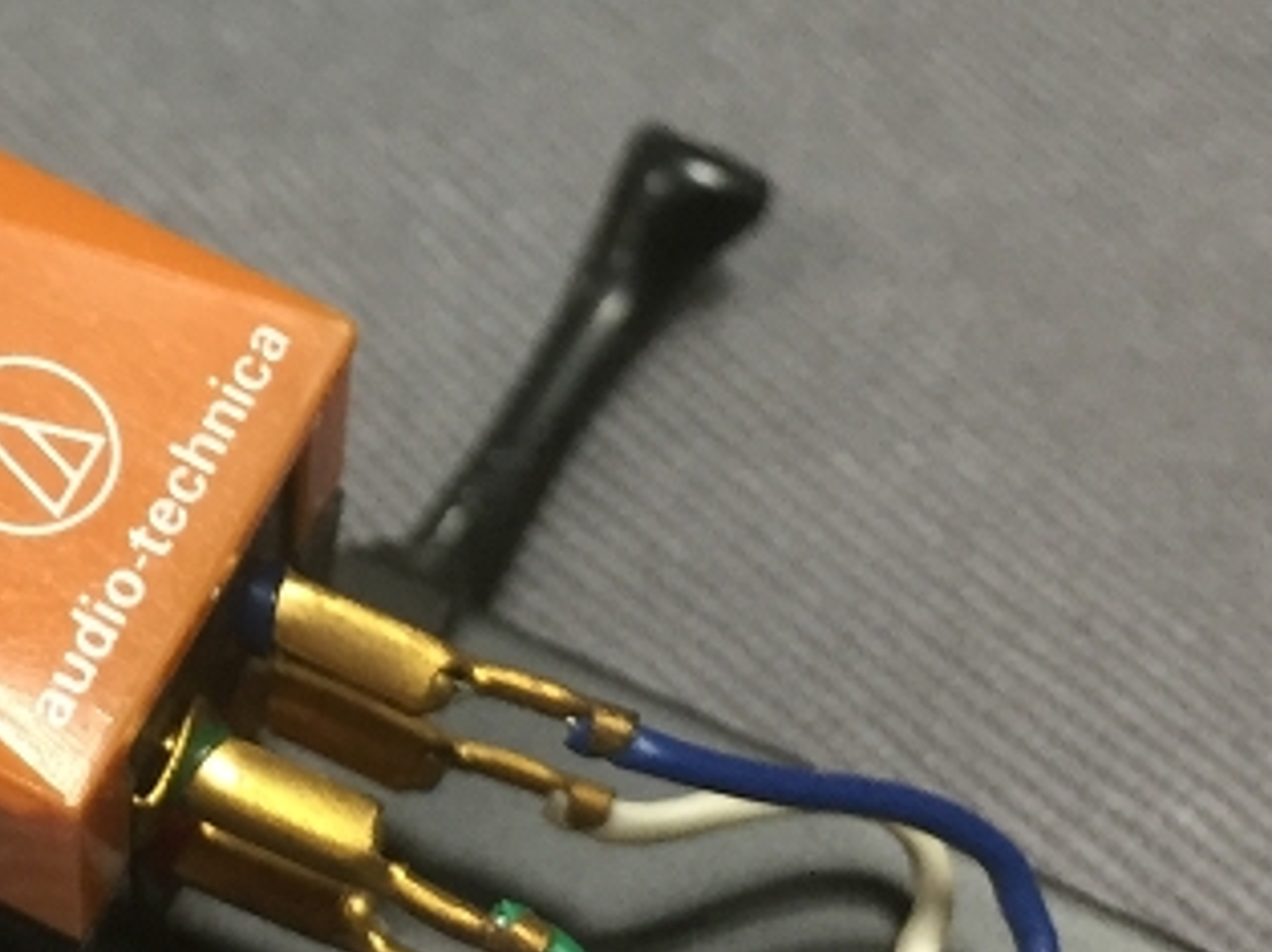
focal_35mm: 72
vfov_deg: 20.4
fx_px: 2644
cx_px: 405
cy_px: 555
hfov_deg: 26.9
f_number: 2.2
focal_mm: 4.15
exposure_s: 1/30
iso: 64
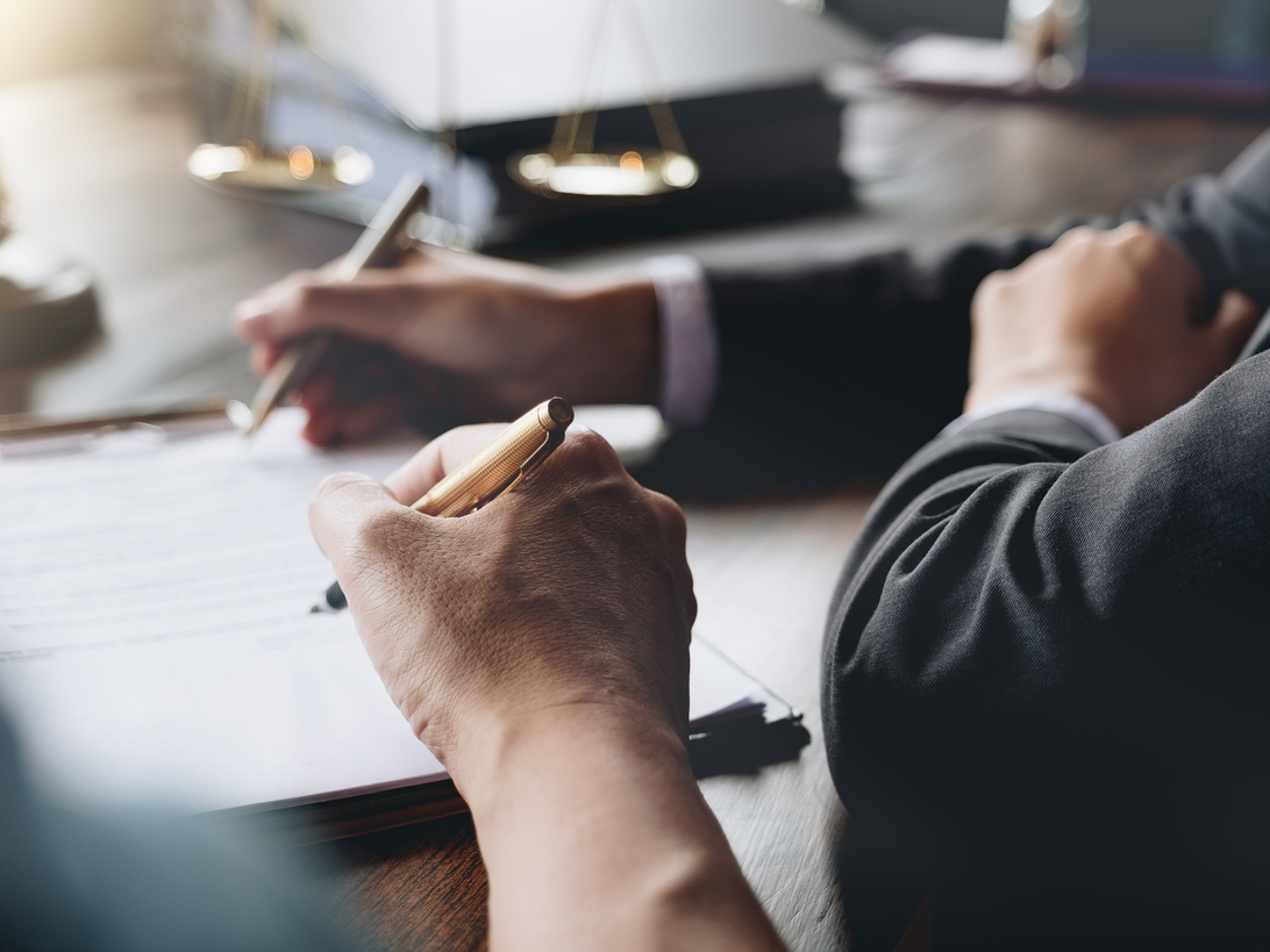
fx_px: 1944
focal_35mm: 53
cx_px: 601
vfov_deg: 27.5
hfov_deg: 36.2
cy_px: 475
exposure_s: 1/170
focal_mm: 32.1
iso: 200
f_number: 2.8
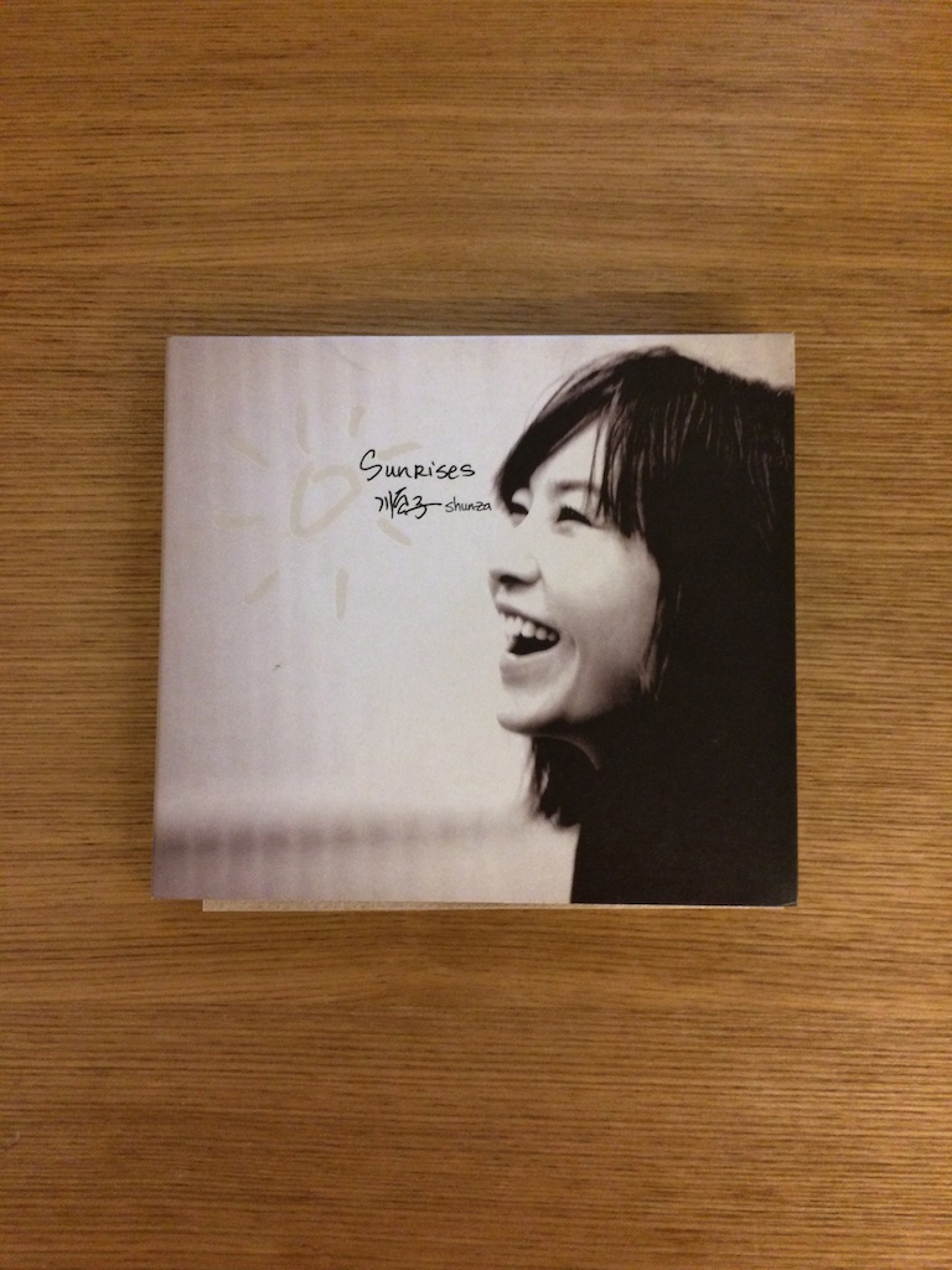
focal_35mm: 30
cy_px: 635
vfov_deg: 60.0
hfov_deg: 46.8
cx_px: 476
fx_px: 1100
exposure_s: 1/20
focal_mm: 4.12
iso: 320
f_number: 2.2
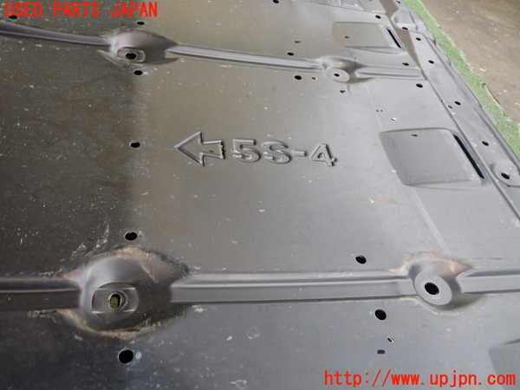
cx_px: 260
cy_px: 195
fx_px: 451
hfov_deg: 60.0
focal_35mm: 30
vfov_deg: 46.8
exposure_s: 1/30
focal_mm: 5.4
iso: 250
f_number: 2.3
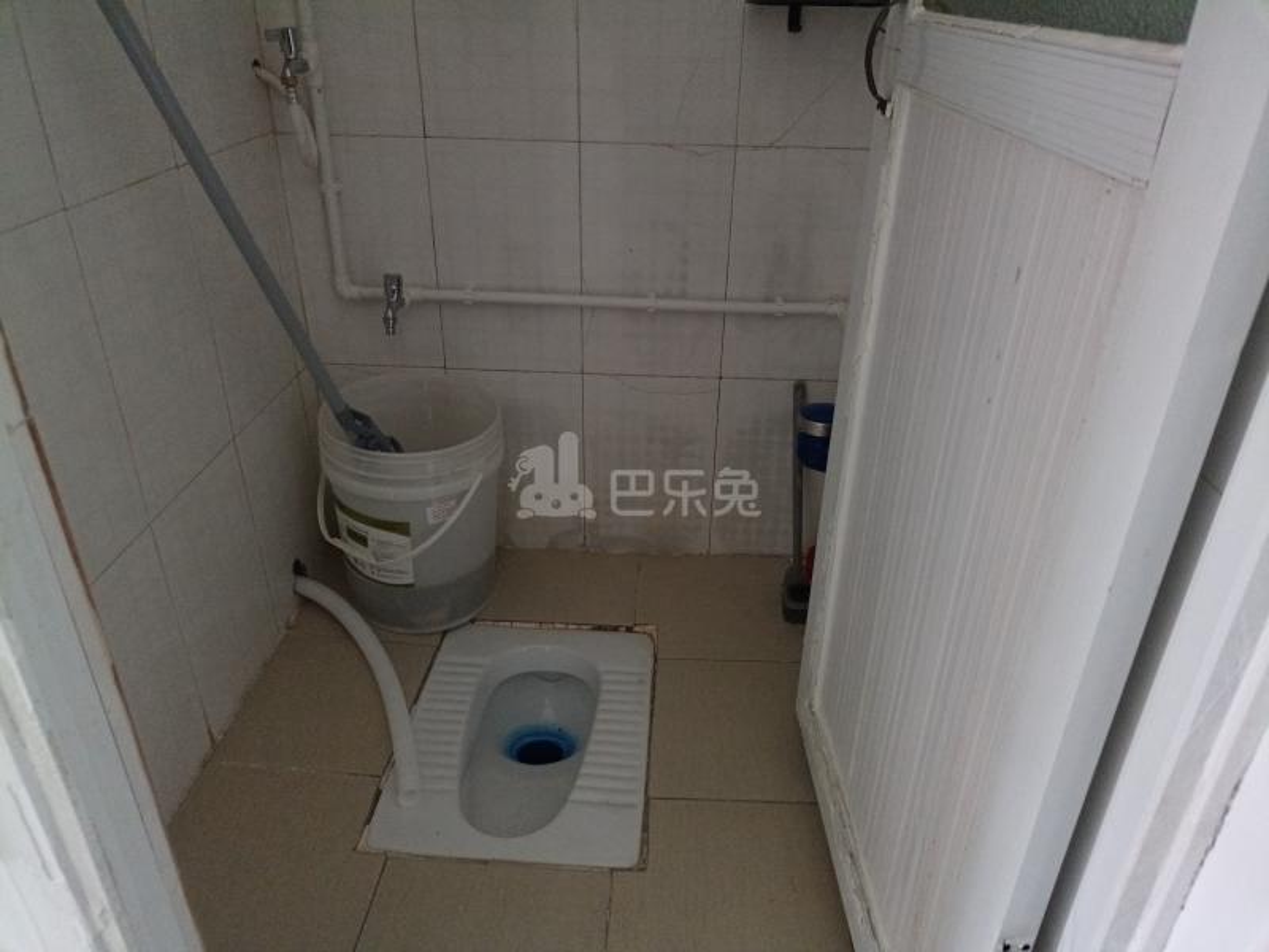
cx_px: 634
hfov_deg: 67.3
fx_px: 953
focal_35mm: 26
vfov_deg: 53.1
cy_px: 476
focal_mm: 4.65
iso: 2082
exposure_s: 1/25
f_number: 1.8
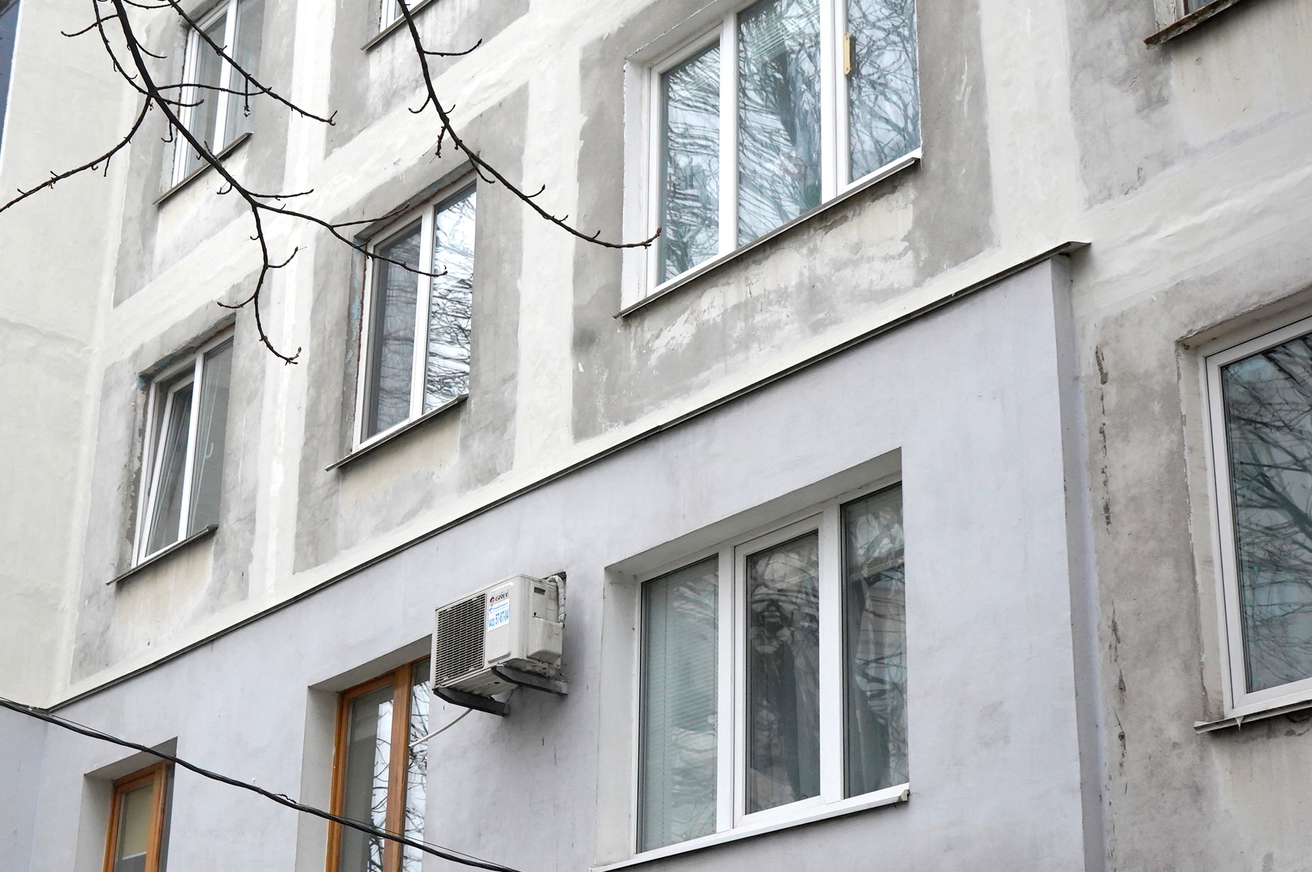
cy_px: 341
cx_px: 340
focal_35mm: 66
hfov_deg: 30.1
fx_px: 2403
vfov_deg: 20.5
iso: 2000
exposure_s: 1/640
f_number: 6.3
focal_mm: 41
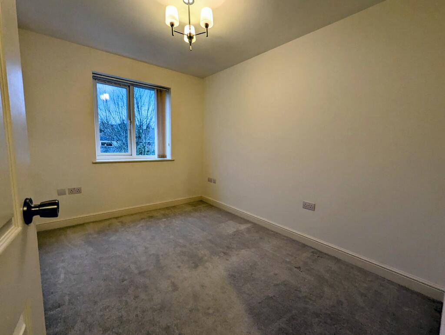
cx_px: 222
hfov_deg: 106.1
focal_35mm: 13
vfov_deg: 90.1
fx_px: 167
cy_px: 168
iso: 77
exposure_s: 1/33.3
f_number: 2.2
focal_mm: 1.95
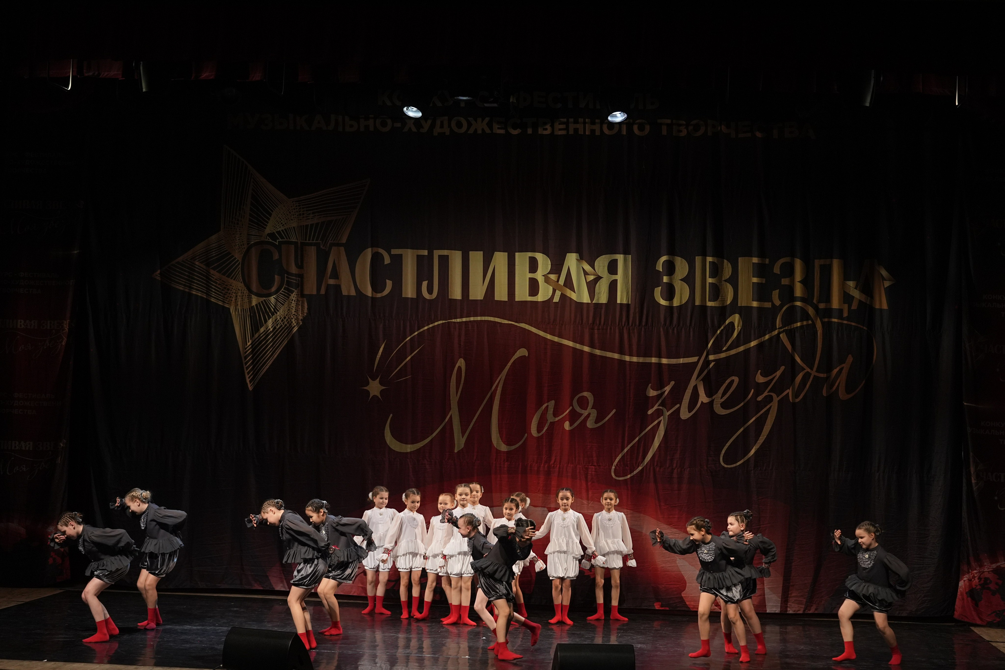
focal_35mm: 70
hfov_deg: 28.8
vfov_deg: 19.5
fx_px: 1954
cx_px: 502
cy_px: 335
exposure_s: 1/400
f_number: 2.8
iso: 2000
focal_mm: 70
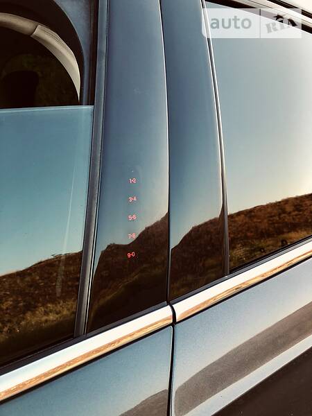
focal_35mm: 28
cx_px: 156
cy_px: 208
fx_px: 336
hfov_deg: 49.7
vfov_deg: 63.4
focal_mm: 4
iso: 25
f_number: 1.8
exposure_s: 1/40
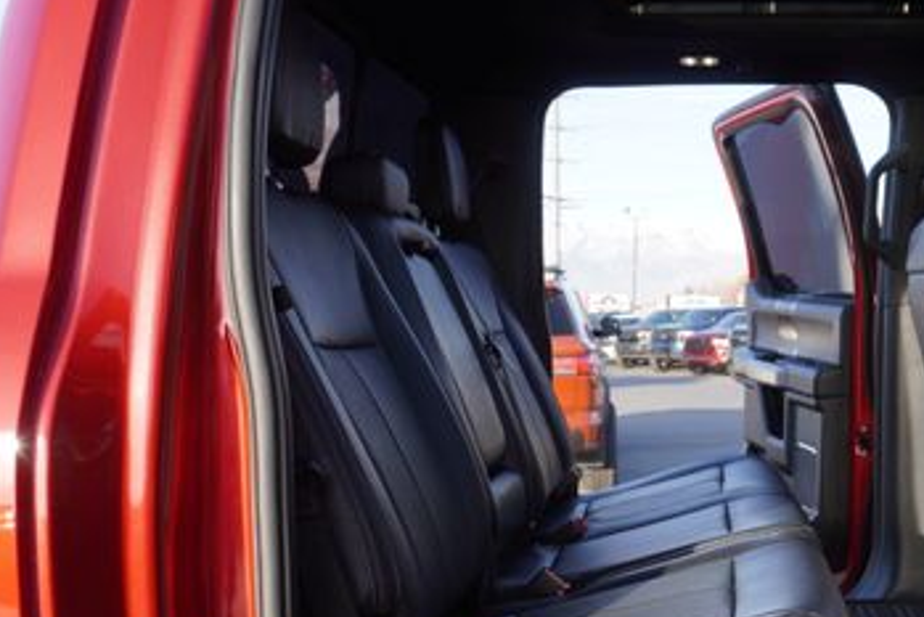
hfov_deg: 43.3
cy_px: 455
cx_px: 672
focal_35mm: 44
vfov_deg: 30.1
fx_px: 1130
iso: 100
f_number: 5.6
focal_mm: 16
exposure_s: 1/125
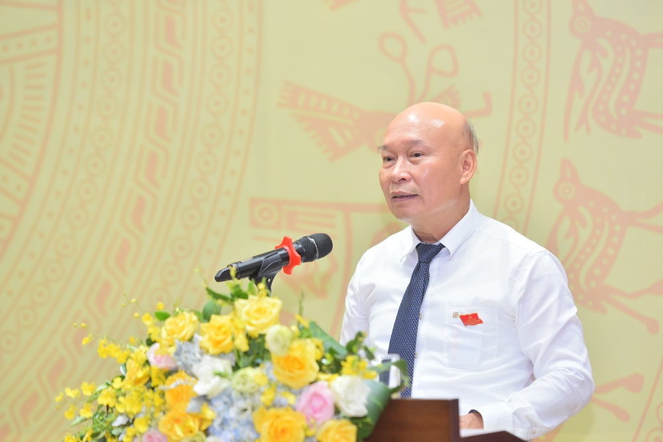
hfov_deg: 13.2
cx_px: 332
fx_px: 2855
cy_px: 221
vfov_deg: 8.9
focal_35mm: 155
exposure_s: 1/160
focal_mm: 155
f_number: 3.5
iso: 1000
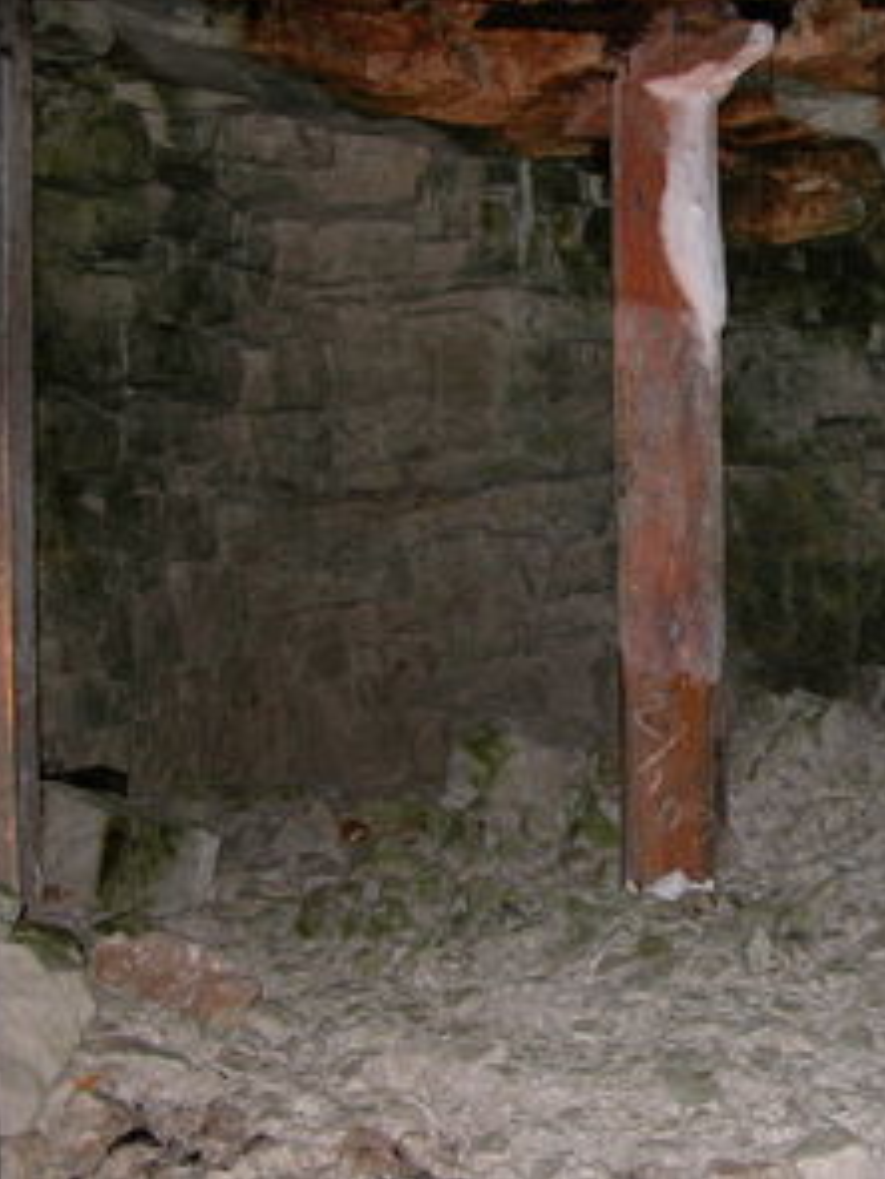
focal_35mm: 50
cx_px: 765
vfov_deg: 38.2
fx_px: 1704
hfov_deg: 28.2
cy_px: 586
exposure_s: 1/60
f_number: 2.8
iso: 100
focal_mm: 9.5
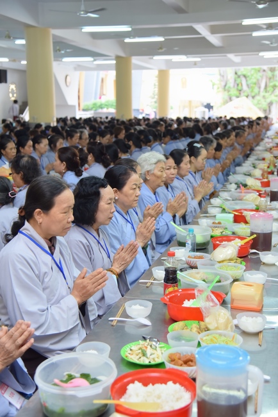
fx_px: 579
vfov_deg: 39.6
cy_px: 208
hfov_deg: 27.0
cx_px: 139
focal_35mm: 50
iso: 1000
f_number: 4
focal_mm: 50
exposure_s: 1/125
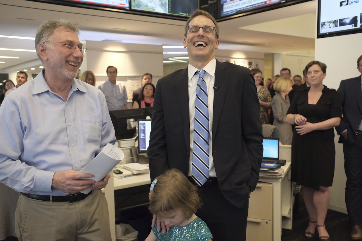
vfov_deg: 36.9
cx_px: 177
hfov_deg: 53.1
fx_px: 362
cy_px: 119
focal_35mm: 36
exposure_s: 1/250
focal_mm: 23
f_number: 3.2
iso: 3200
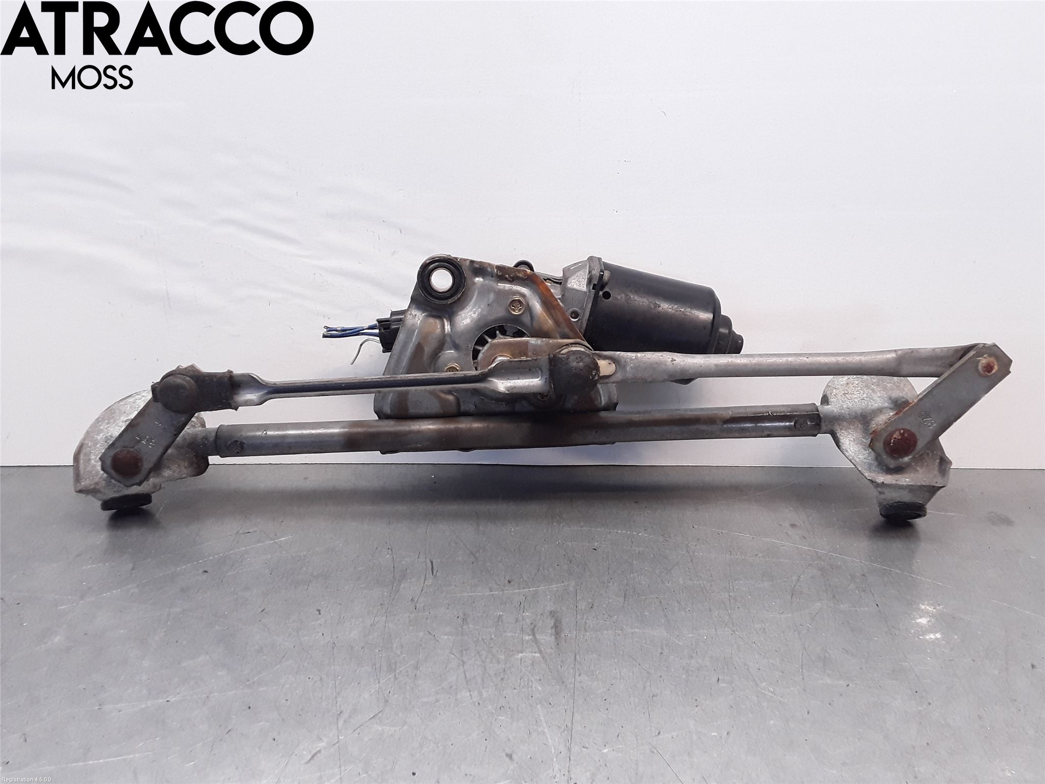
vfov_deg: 49.7
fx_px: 845
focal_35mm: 28
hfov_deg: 63.4
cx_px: 522
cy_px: 392
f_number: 1.9
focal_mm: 2.91
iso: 100
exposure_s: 1/128
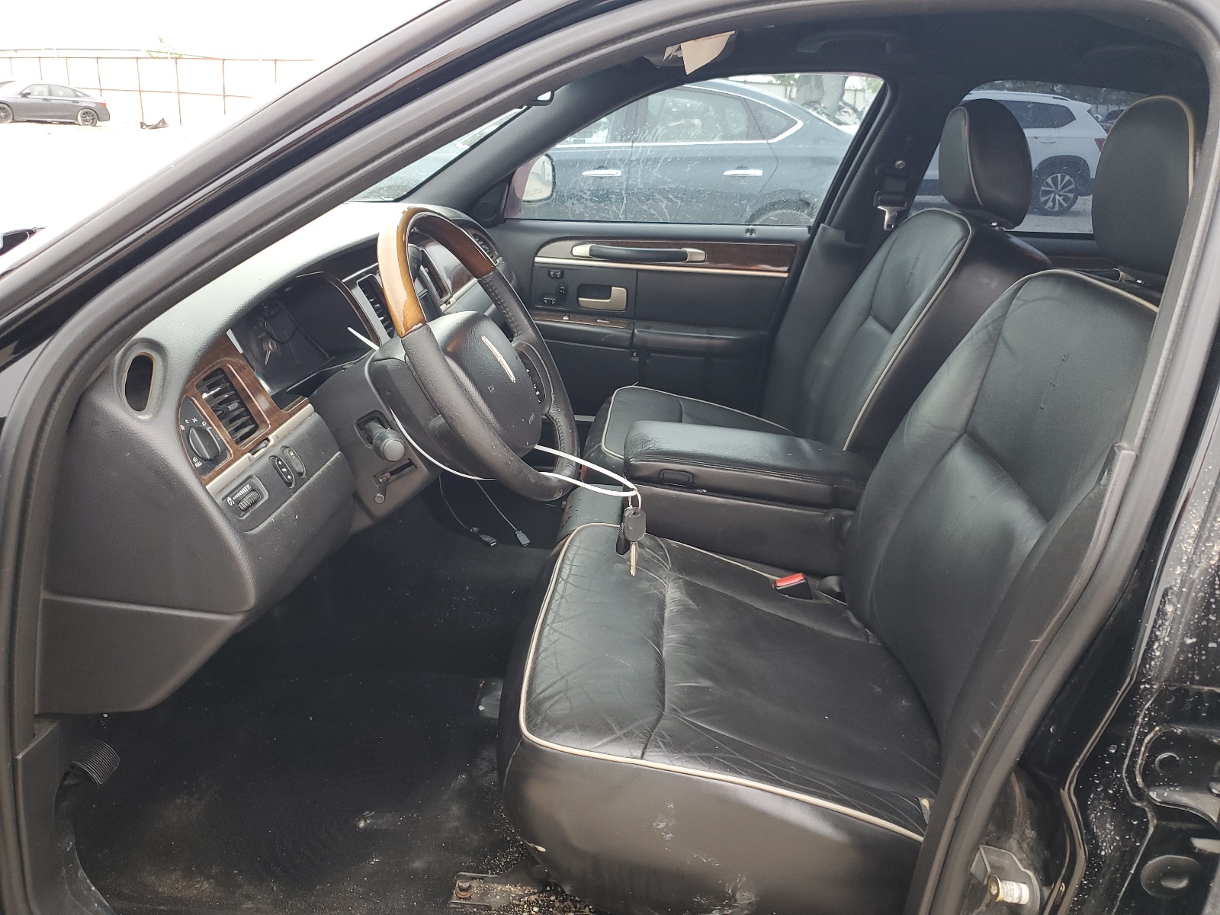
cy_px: 458
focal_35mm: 26
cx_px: 610
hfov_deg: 67.3
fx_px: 916
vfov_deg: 53.1
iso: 70
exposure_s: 1/60.2
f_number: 1.5
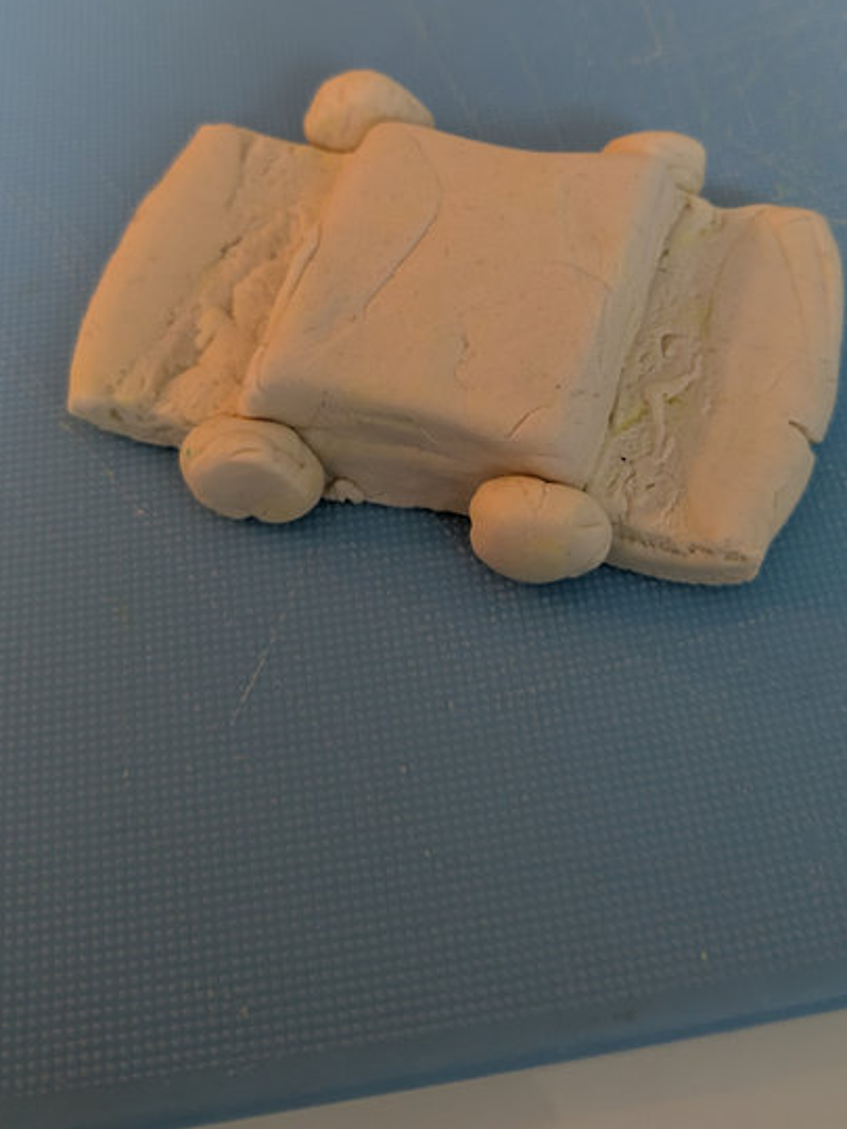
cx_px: 496
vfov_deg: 48.9
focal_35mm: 37
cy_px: 340
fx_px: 1207
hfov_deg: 38.6
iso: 474
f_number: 1.89
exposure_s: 1/25
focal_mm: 5.43
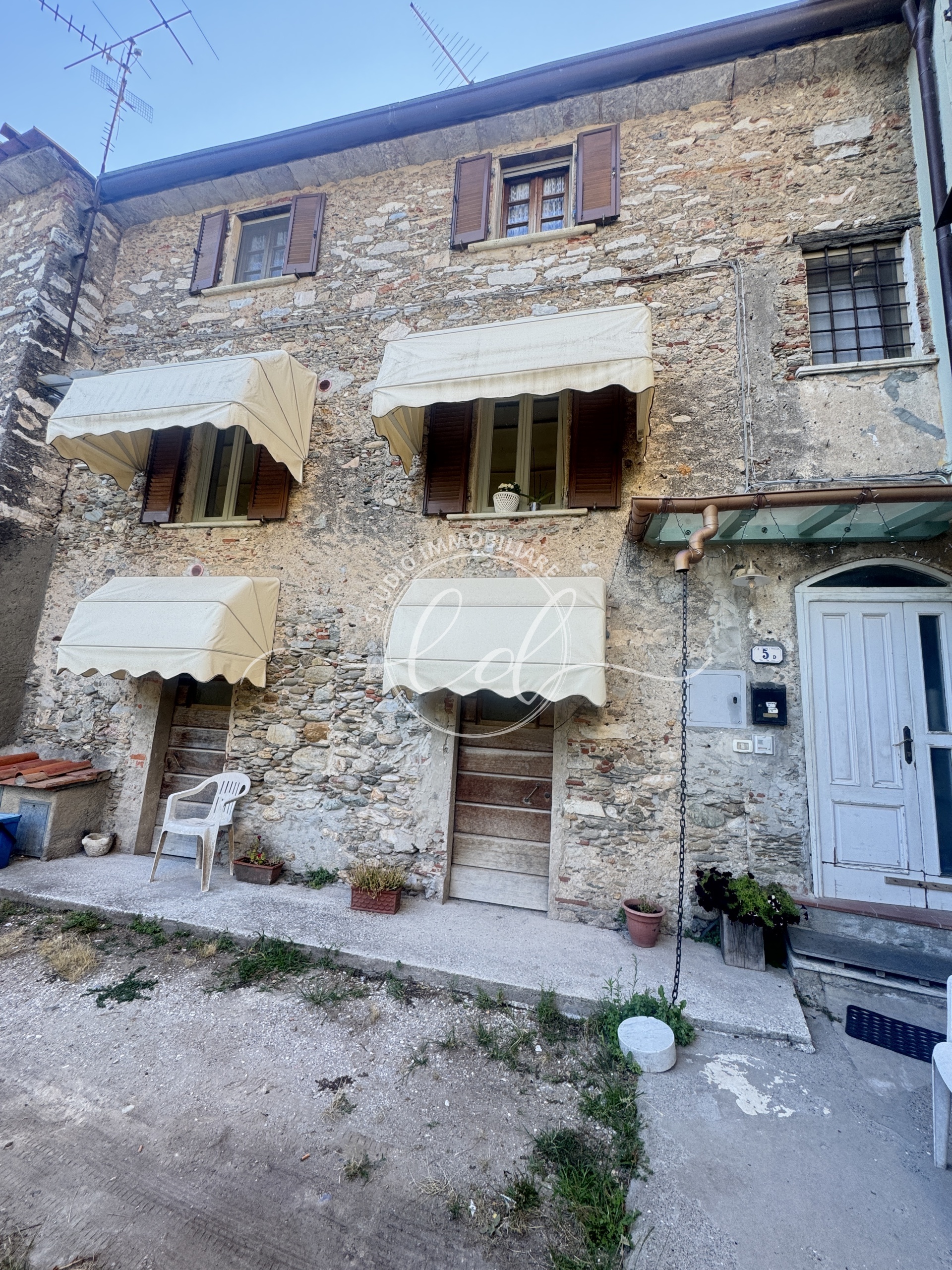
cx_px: 476
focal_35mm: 14
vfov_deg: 102.1
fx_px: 513
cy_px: 635
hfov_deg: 85.7
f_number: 2.2
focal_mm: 2.22
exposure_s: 1/99
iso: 64
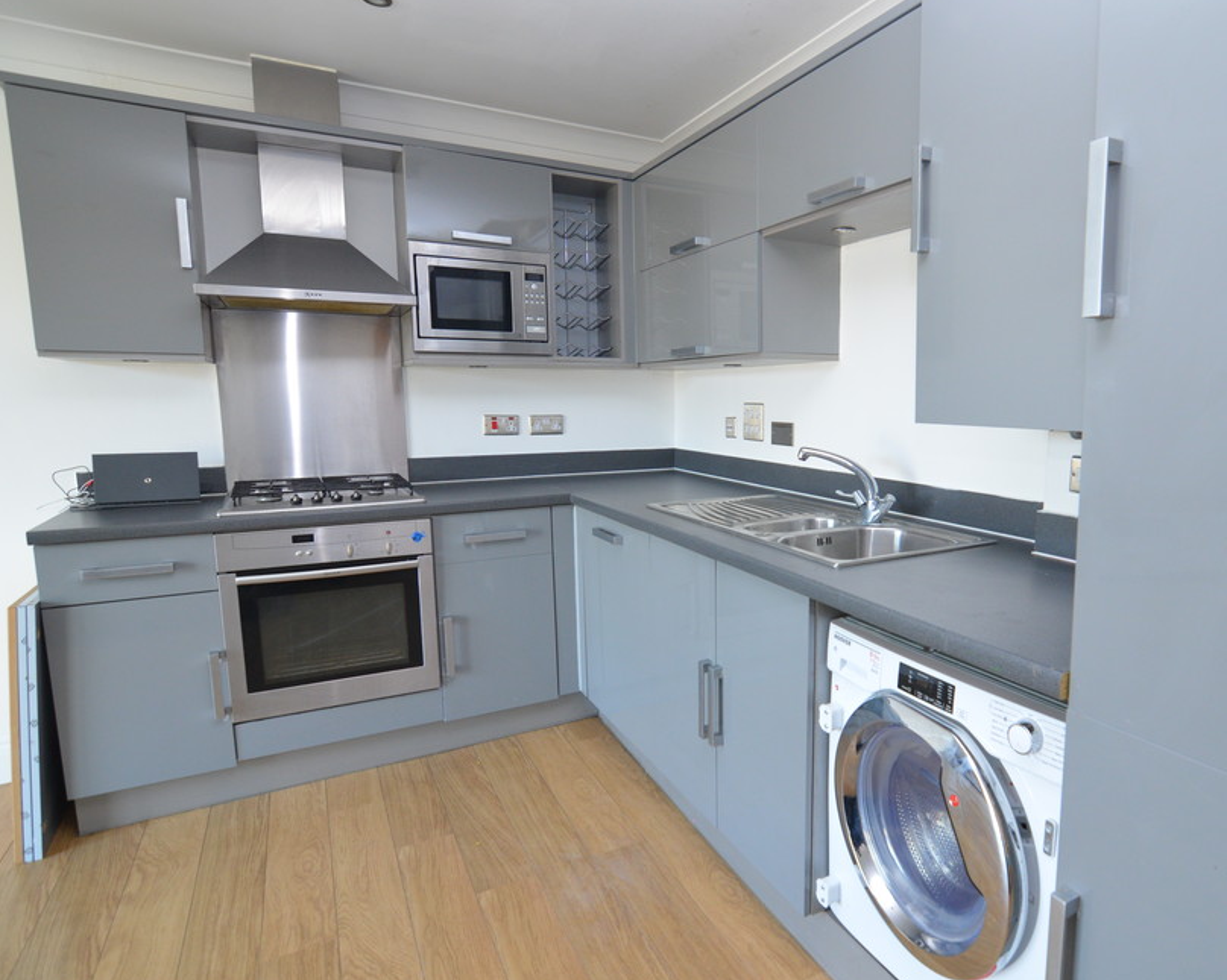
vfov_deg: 69.2
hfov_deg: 80.1
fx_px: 711
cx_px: 765
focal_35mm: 20
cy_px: 505
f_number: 4
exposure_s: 1/60
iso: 800
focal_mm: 11
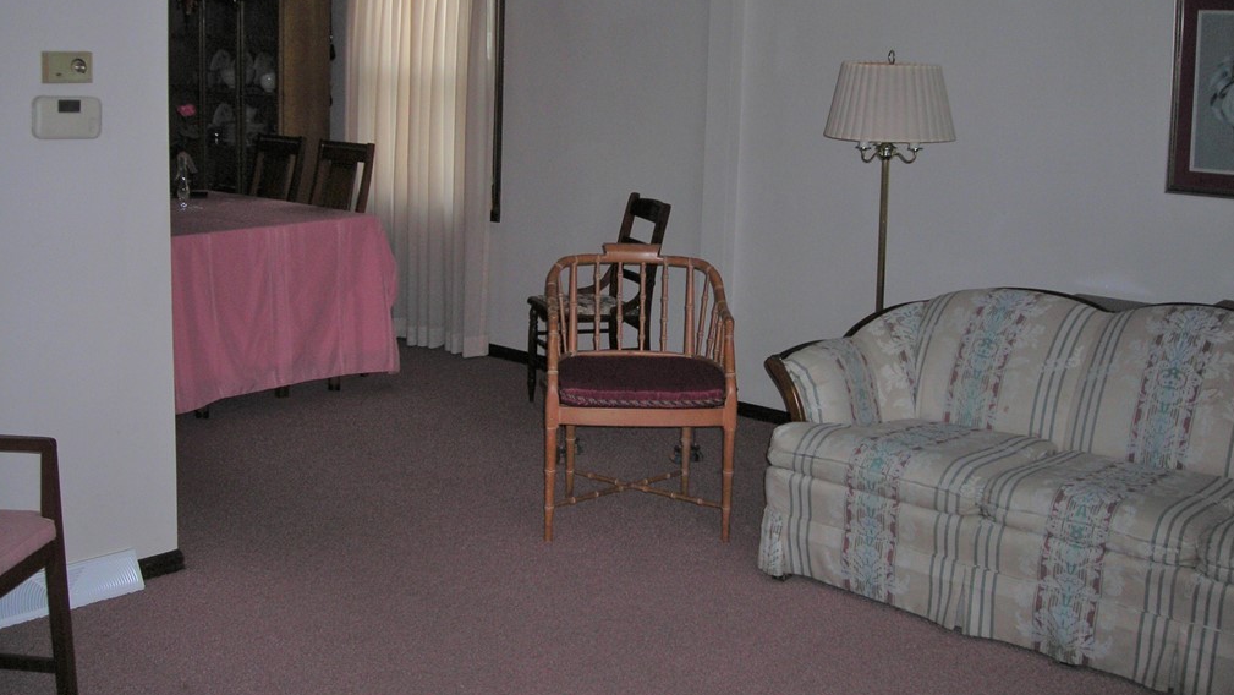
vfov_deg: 28.3
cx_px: 616
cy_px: 262
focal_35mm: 42
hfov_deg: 48.3
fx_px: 1375
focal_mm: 6.3
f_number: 3.2
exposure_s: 1/60.1
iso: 83
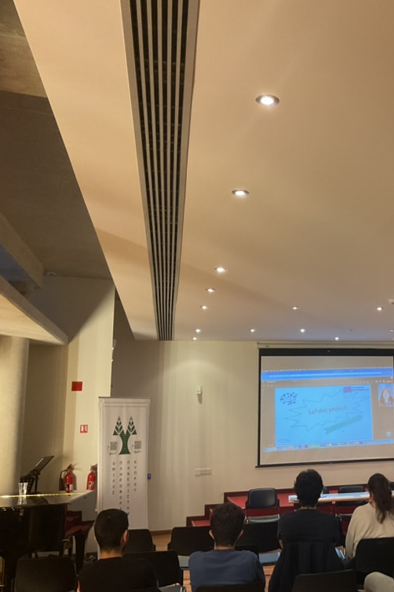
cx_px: 385
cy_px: 296
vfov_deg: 47.4
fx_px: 673
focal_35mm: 41
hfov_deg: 30.5
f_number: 1.8
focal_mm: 3
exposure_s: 1/60
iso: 250
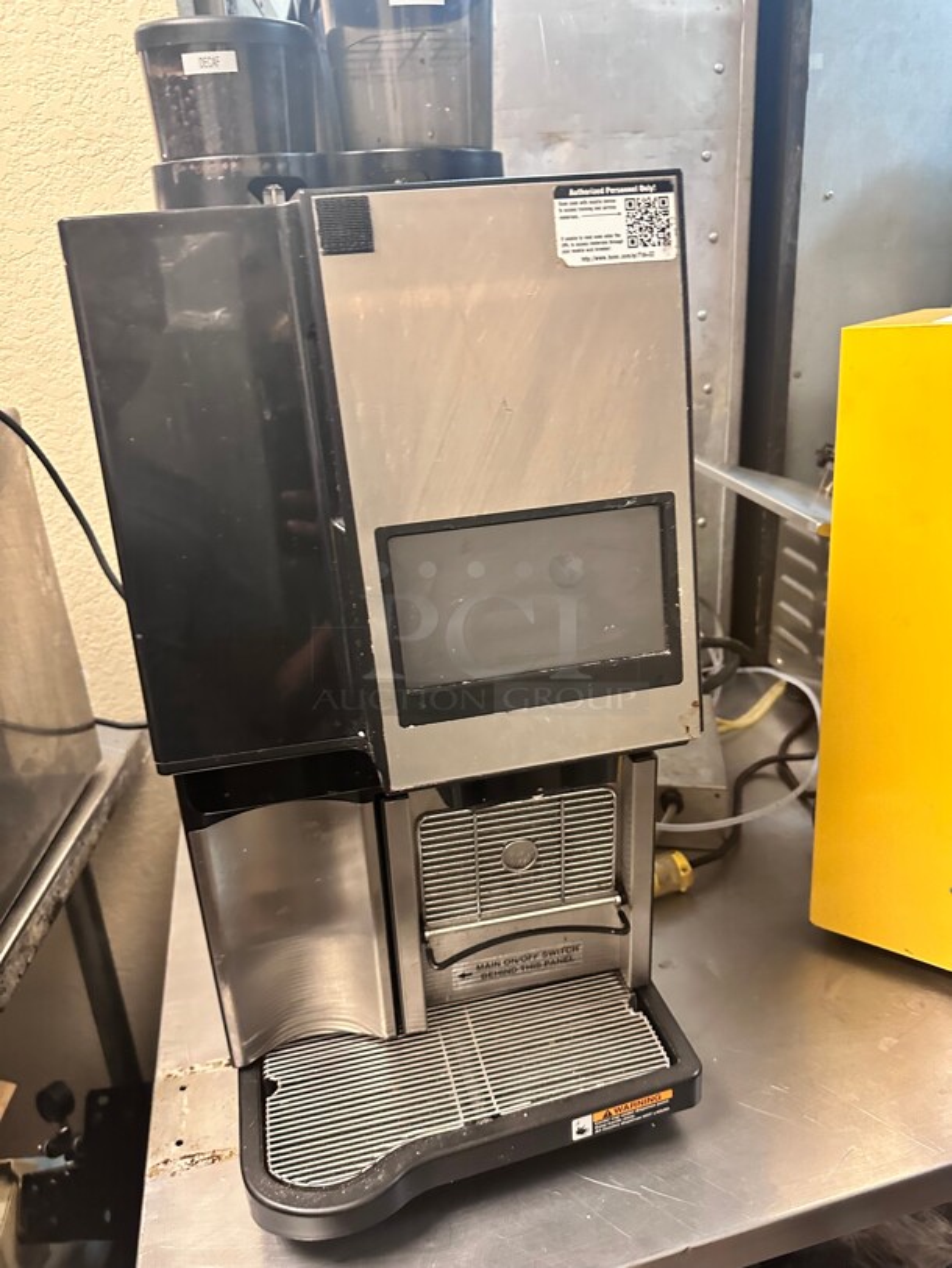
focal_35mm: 24
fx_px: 880
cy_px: 634
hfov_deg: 56.8
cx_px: 476
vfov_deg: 71.6
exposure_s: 1/60
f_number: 1.78
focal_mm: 6.86
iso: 500
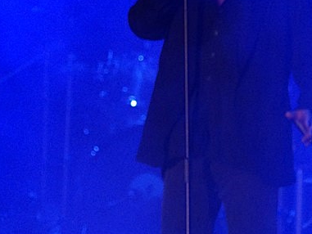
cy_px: 101
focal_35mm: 581
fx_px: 5238
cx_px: 202
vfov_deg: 2.6
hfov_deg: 3.4
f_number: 5
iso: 1250
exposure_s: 1/125
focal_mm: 150
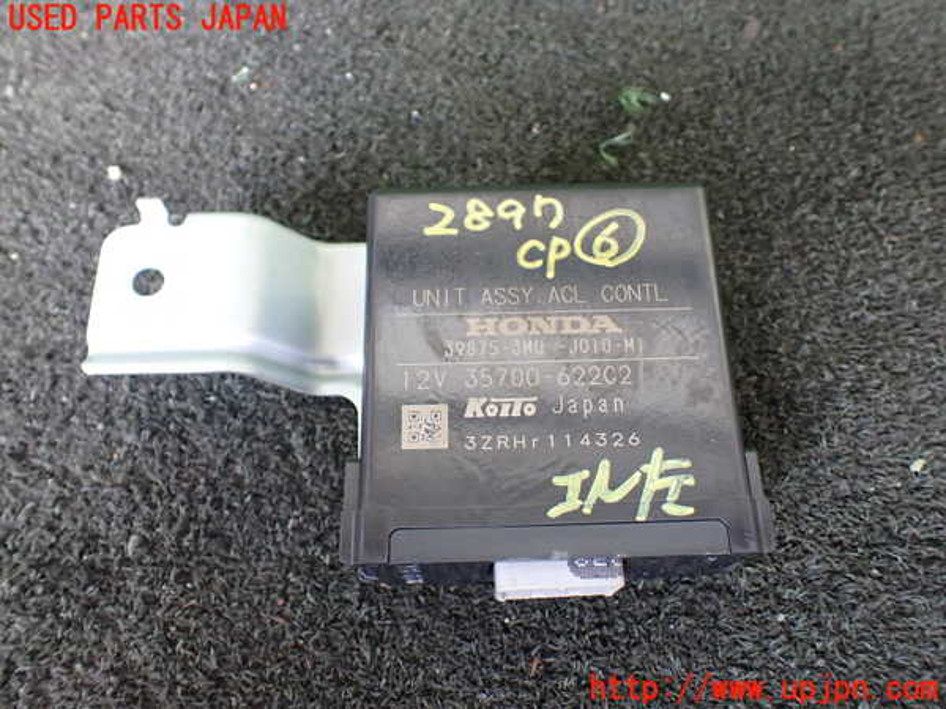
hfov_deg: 60.0
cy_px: 354
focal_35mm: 30
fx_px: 820
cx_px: 473
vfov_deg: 46.8
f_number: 2.3
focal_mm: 5.4
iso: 500
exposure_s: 1/125
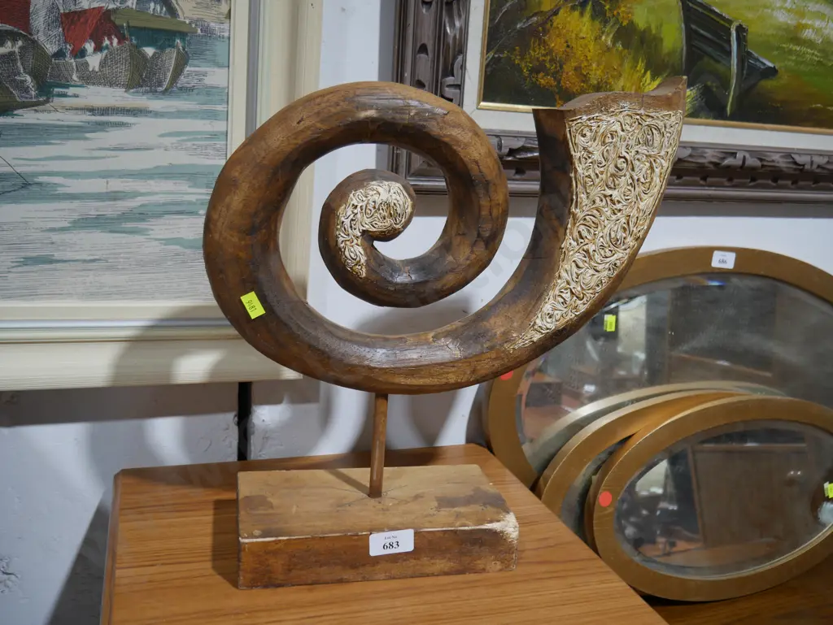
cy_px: 312
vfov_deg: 49.8
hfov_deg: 63.4
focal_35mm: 28
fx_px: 674
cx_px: 416
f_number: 3.5
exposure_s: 1/60
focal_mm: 14
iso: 250
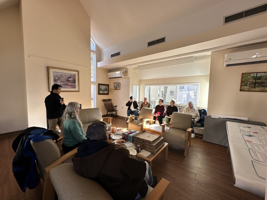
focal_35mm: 14
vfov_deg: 85.7
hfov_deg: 102.1
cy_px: 100
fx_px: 108
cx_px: 134
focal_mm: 2.22
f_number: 2.2
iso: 40
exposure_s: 1/111
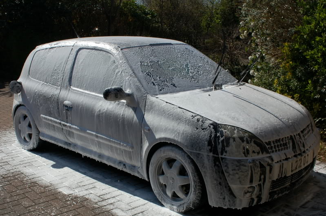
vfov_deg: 31.8
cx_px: 163
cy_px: 108
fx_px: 380
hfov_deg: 46.5
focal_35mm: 42
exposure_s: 1/400
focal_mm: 28
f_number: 10
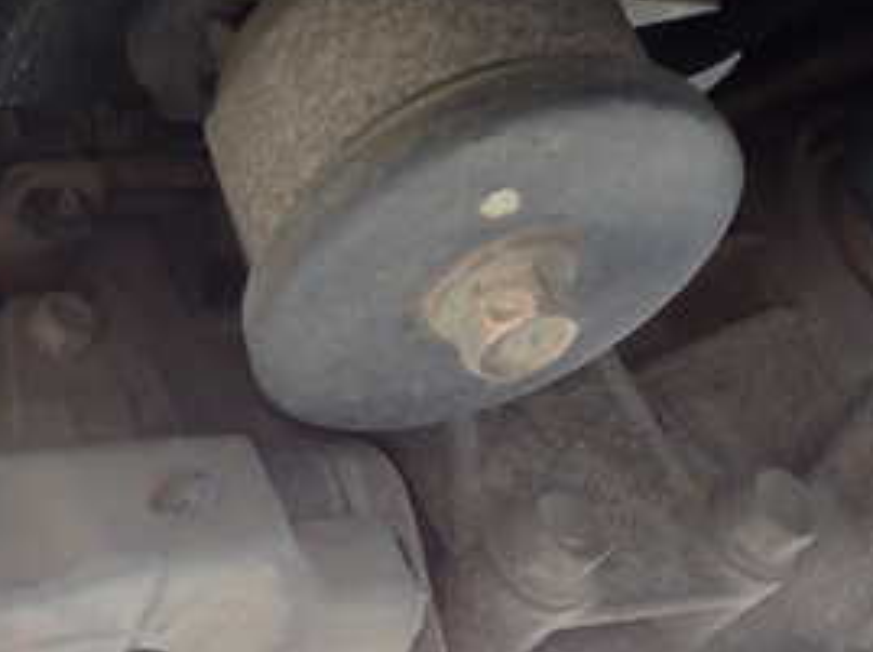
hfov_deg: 28.7
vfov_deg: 20.9
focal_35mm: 67
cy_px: 710
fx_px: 1687
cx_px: 260
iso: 200
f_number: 2.3
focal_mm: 5.4
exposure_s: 1/50
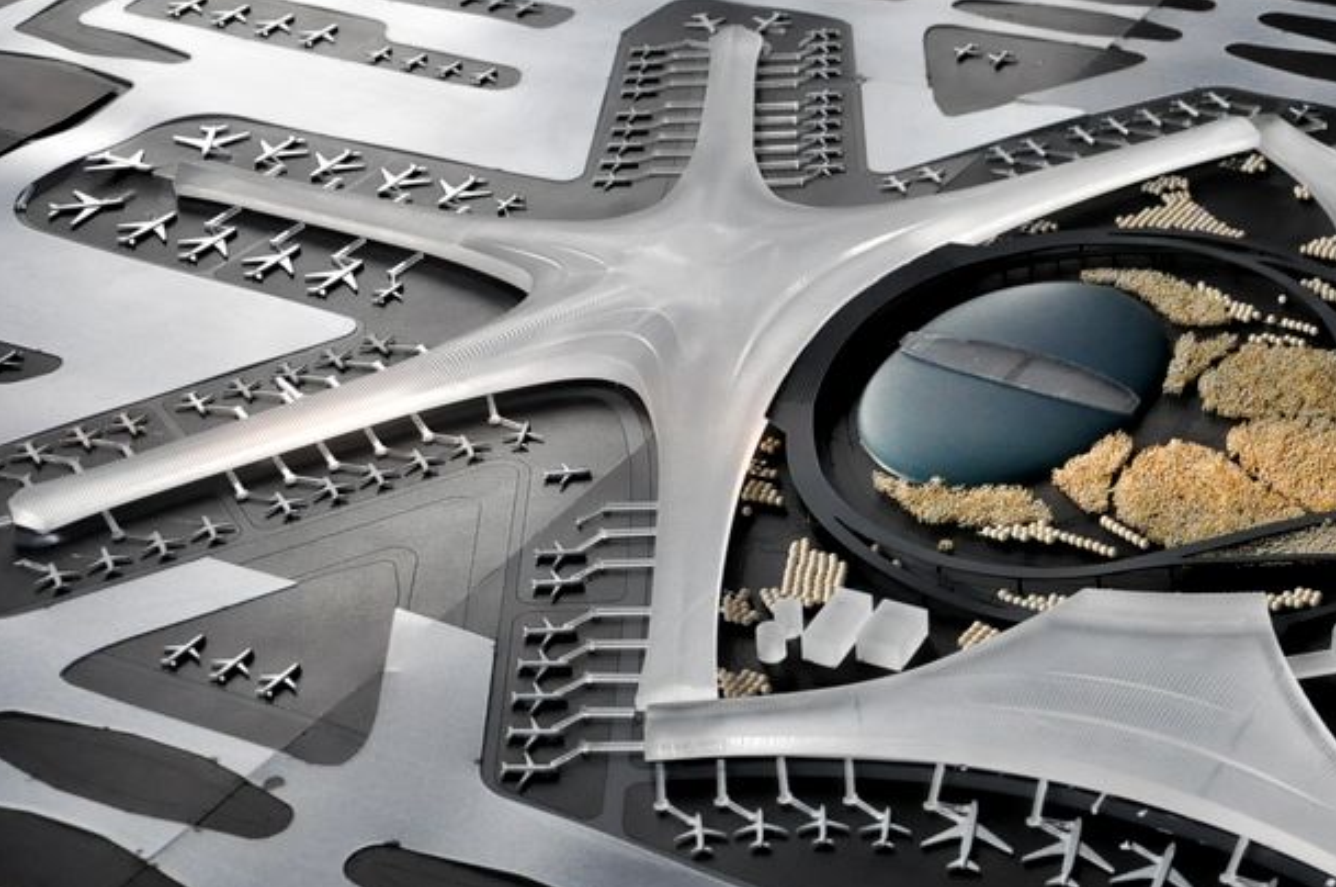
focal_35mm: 69
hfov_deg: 28.8
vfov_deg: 19.6
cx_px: 1016
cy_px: 613
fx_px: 2557
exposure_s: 1/1600
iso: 1600
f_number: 4
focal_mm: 28
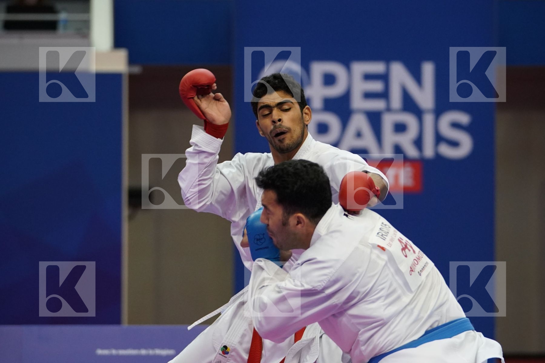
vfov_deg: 7.3
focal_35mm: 189
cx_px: 272
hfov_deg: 10.9
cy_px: 182
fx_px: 2861
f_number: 2.8
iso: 3200
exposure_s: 1/1000
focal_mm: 126
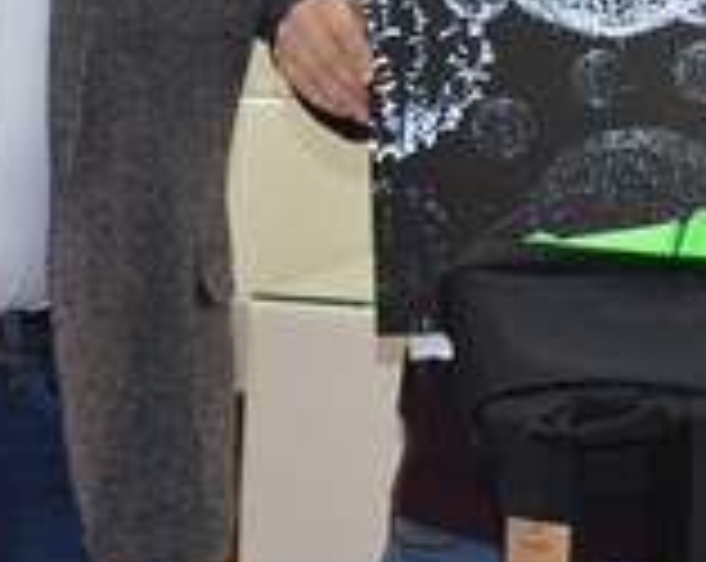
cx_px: 441
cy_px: -4
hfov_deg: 9.6
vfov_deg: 7.6
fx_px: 4190
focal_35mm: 201
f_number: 4.5
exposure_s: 1/60
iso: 400
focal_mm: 35
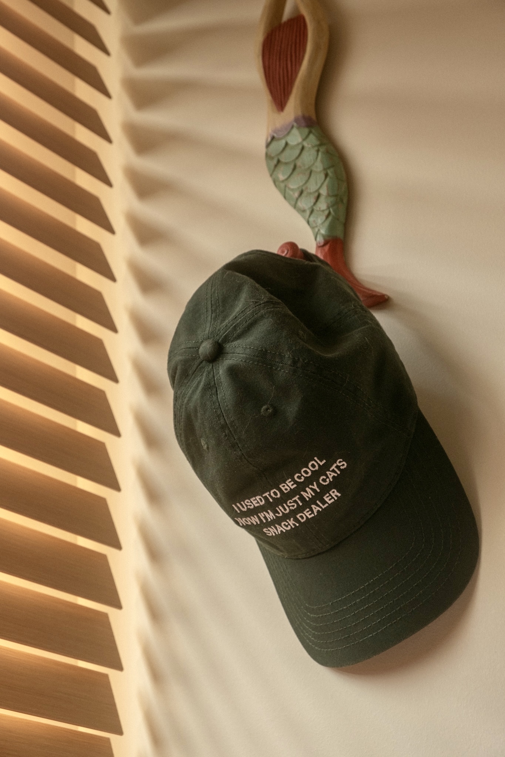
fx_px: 1452
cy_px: 378
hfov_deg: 19.7
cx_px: 252
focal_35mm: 69
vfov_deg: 29.2
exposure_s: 1/60
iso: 500
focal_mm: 46.3
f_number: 7.1
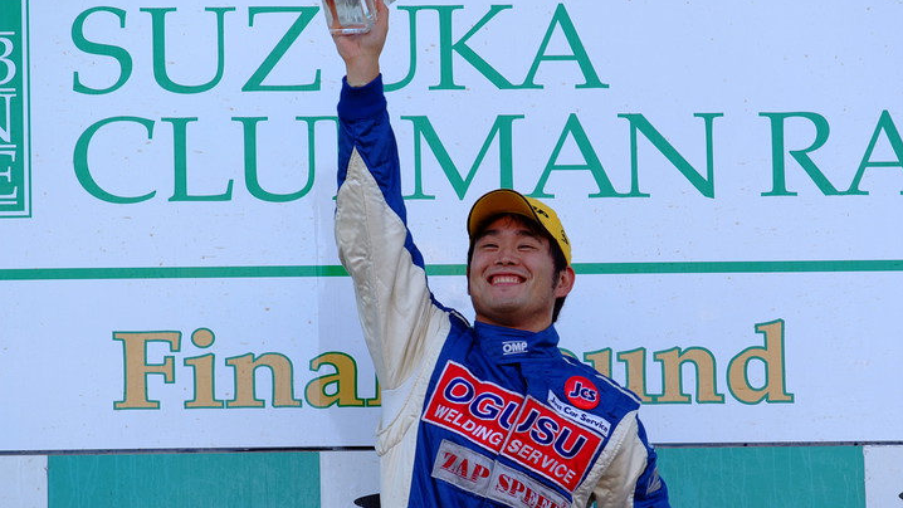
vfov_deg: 2.6
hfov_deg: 4.6
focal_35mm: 473
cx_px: 452
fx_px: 11326
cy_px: 246
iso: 200
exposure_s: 1/142
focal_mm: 300
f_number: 5.6
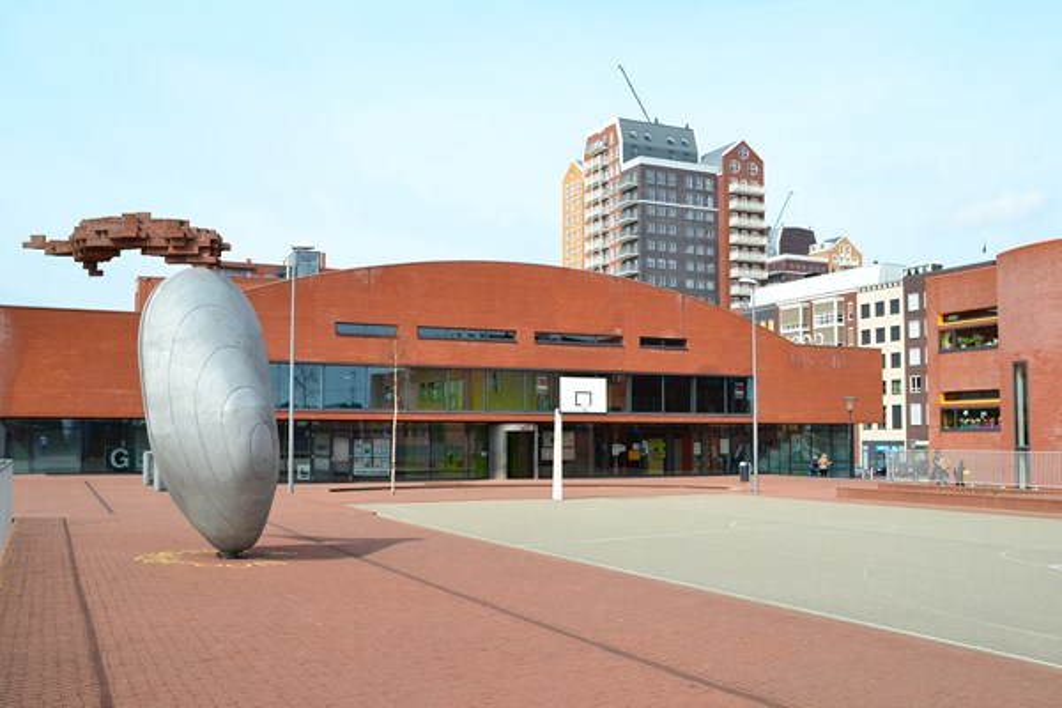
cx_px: 531
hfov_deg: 57.2
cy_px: 354
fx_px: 973
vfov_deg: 40.0
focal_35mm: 33
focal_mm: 22
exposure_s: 1/1000
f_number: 16
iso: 1600
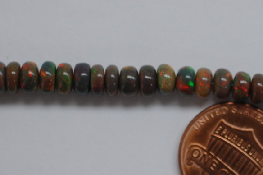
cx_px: 277
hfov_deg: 8.9
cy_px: 142
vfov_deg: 5.9
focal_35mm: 231
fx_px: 1686
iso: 400
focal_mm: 60
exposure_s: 1/160
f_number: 3.3
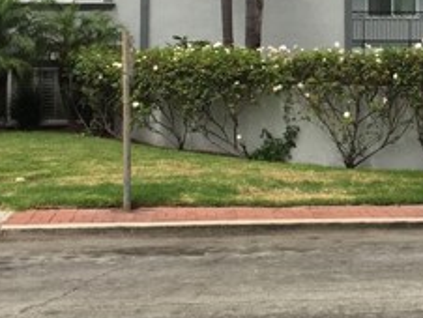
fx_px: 1003
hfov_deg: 23.3
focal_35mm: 82
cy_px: 4
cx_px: 359
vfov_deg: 17.6
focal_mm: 4.15
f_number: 2.2
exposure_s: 1/3049
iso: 32
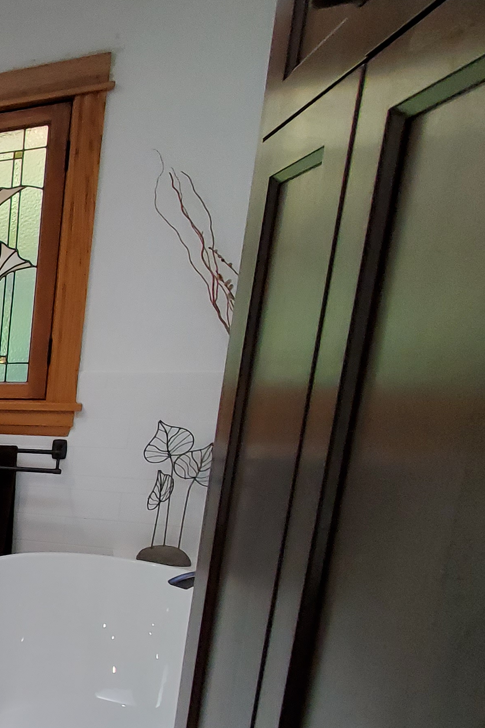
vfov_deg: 53.5
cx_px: -455
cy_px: 479
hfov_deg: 20.3
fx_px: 707
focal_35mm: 35
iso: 160
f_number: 2.2
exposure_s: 1/59
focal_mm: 1.8
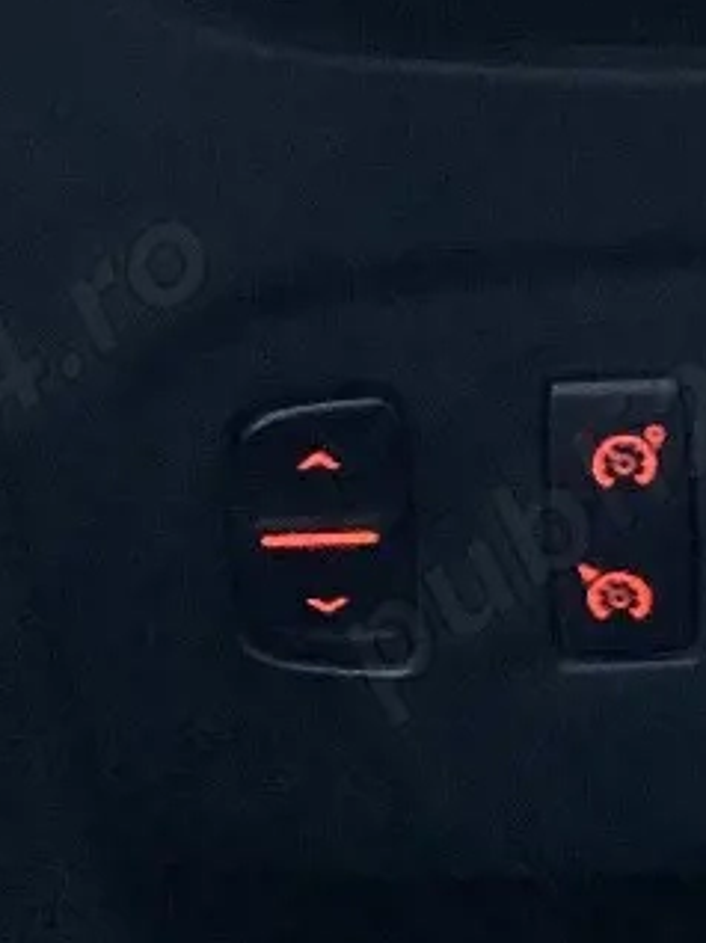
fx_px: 2968
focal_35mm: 109
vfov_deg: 14.7
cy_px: -971
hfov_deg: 13.2
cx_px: 854
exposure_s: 1/30
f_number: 1.8
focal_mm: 4.25
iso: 800
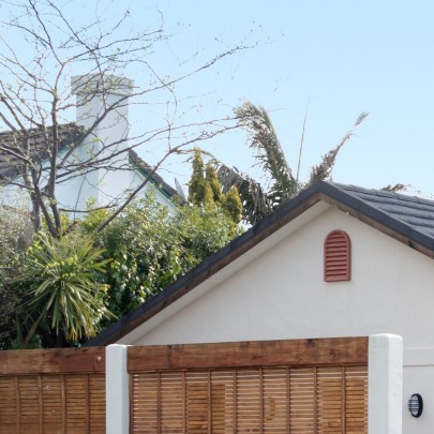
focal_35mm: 151
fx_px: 2142
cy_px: 504
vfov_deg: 11.4
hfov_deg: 11.0
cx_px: 695
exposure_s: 1/15
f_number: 7.1
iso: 200
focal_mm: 18
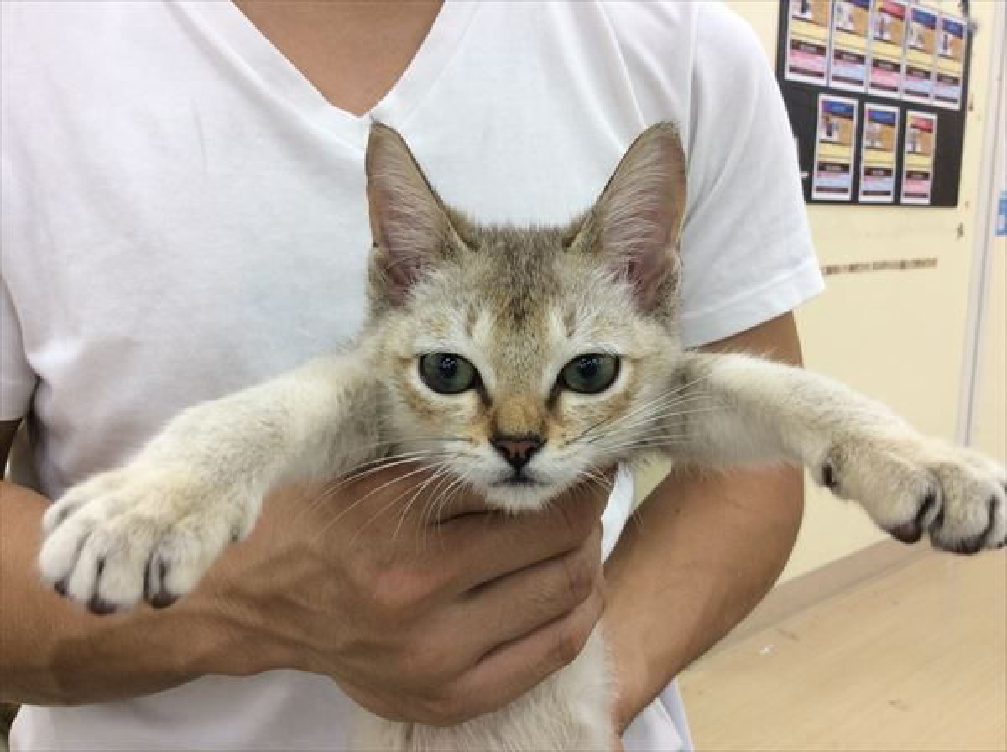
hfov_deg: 56.9
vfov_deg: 44.0
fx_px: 929
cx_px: 504
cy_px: 376
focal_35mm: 32
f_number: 2.4
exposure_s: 1/30
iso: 32
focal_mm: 3.3
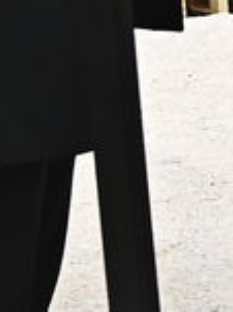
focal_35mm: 214
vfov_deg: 8.8
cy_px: -272
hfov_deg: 5.8
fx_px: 1923
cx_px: 986
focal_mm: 24
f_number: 4.5
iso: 2000
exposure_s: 1/160
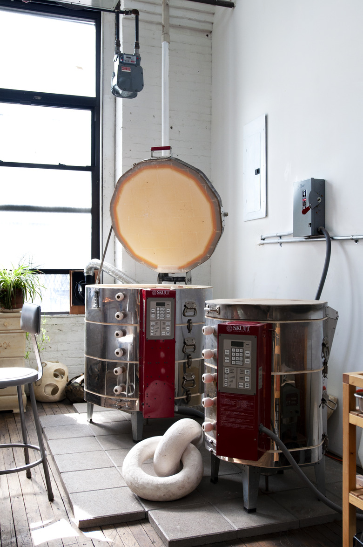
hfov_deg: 35.4
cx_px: 182
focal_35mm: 38
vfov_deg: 51.3
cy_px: 274
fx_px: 568
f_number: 4
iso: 320
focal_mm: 25
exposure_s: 1/80
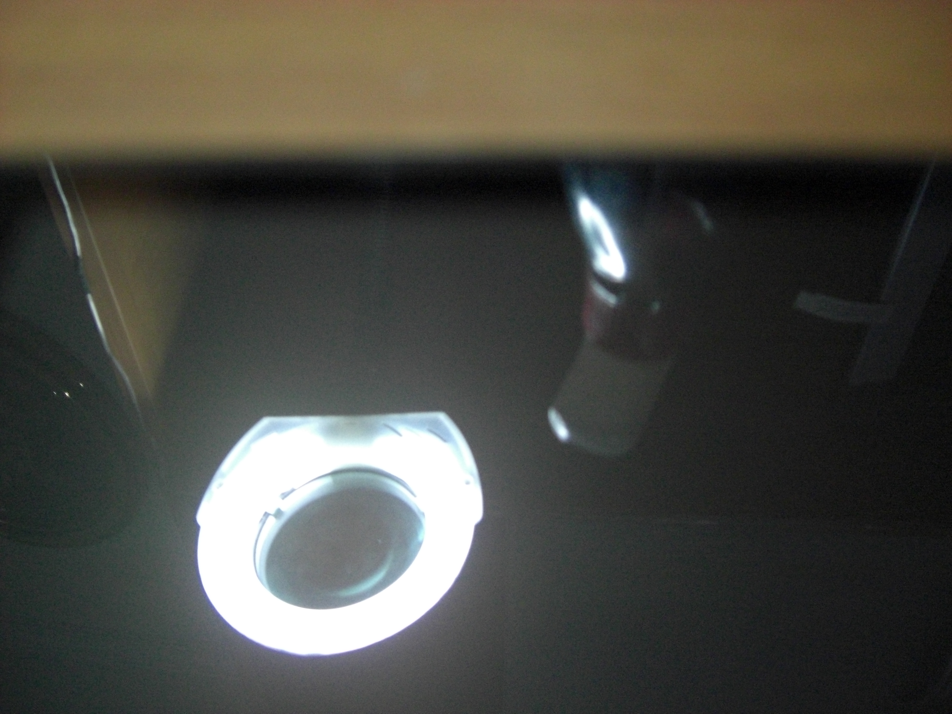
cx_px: 476
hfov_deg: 49.0
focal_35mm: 38
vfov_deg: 37.7
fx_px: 1045
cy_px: 357
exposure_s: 1/60
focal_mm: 7.9
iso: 800
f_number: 2.8
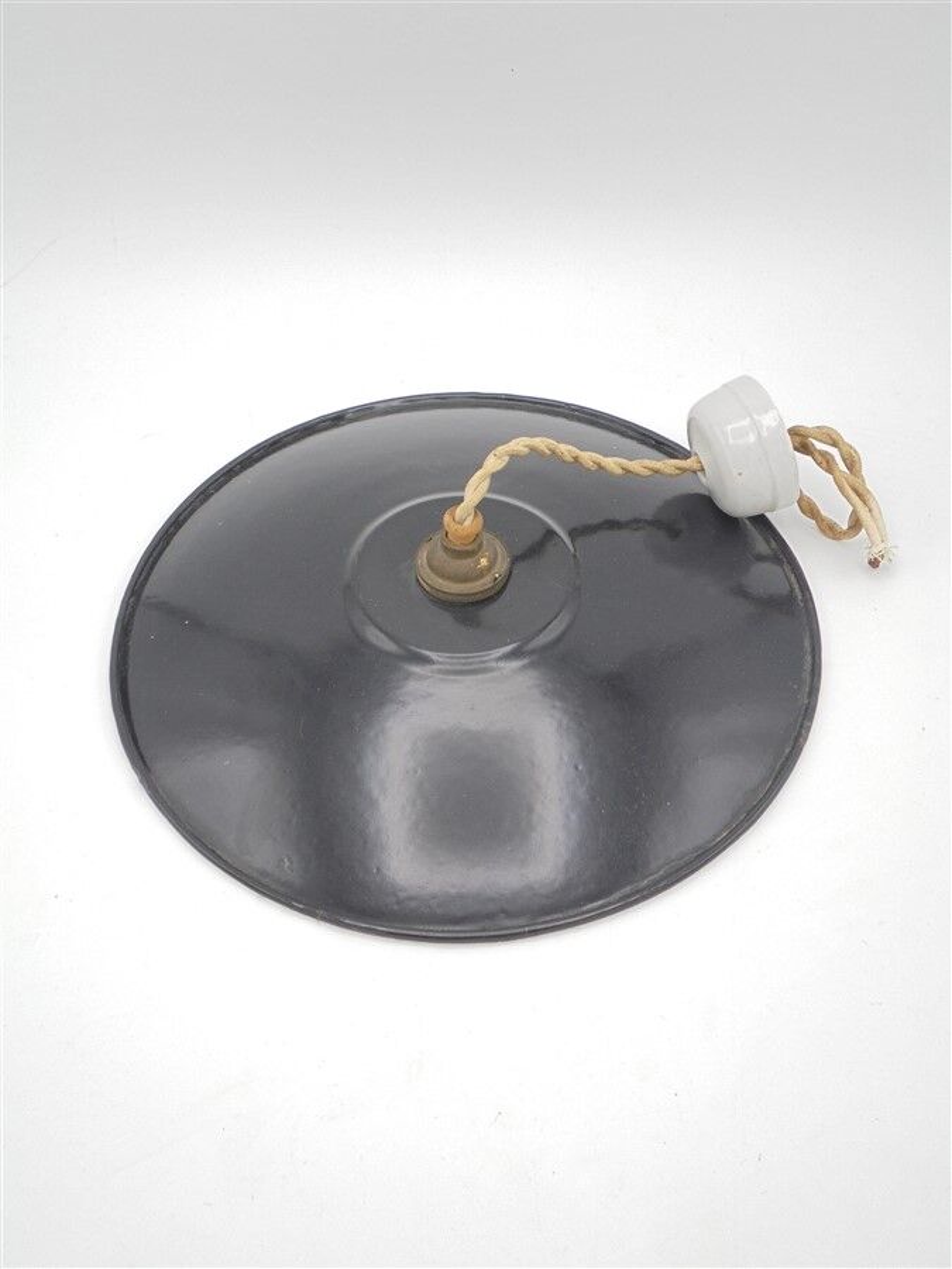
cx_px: 476
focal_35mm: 38
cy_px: 634
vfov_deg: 49.0
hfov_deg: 37.7
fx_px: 1393
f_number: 4.2
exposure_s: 1/100
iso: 100
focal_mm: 6.9
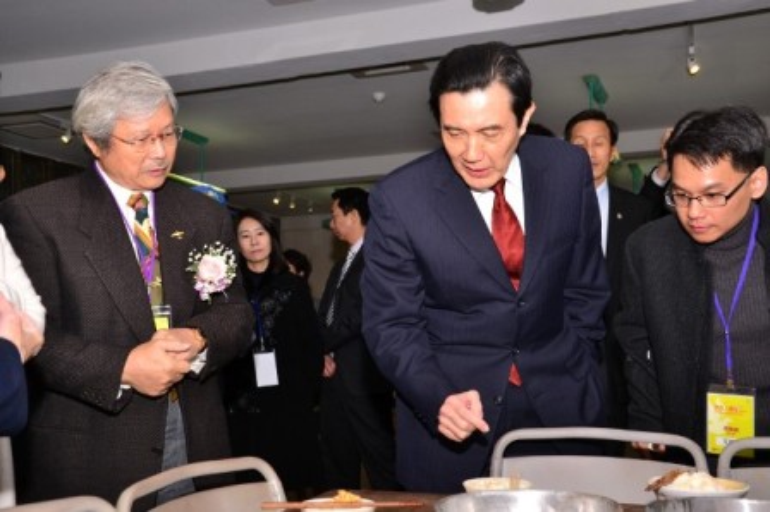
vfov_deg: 31.8
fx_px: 898
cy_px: 256
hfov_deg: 46.4
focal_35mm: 42
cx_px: 385
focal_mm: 28
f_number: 5.6
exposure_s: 1/60
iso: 400
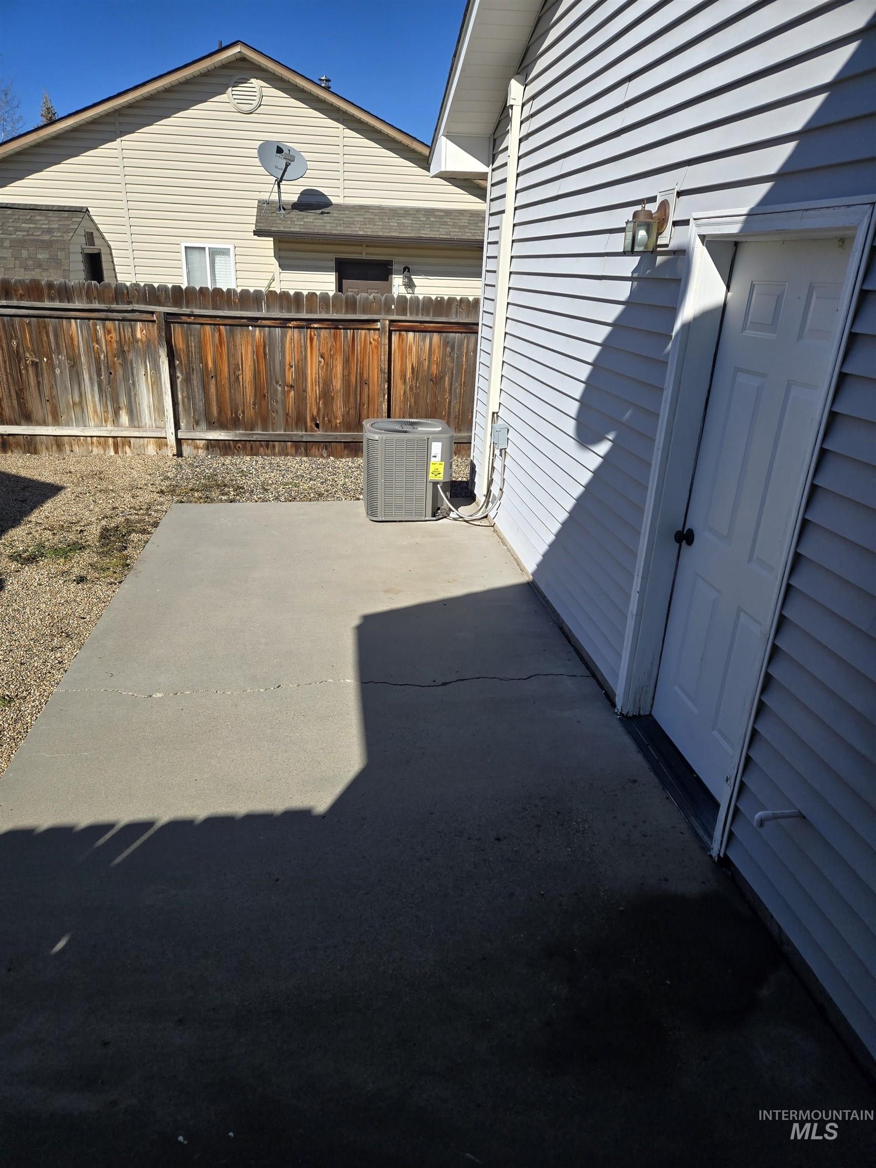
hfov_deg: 58.9
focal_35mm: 23
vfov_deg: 73.9
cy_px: 584
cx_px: 438
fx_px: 776
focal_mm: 5.4
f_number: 1.8
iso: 25
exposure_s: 1/2116
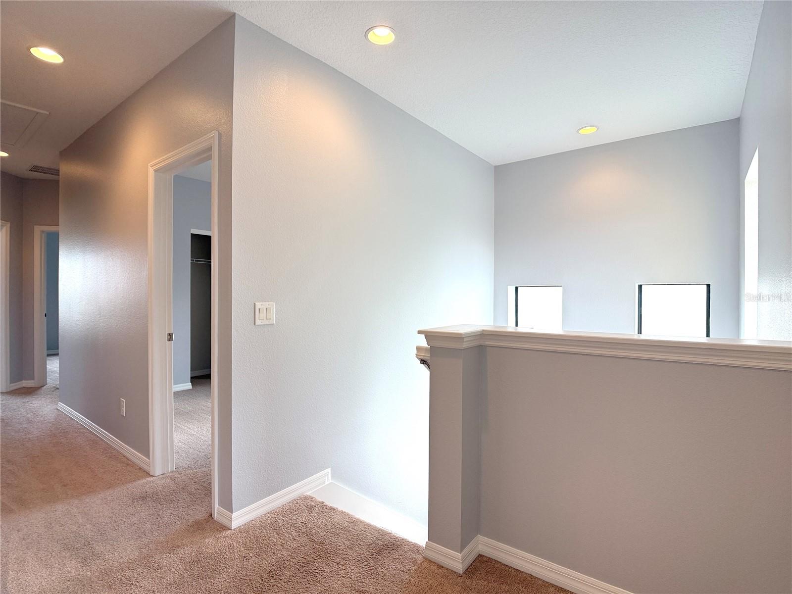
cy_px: 297
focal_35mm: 24
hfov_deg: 71.6
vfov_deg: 56.8
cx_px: 396
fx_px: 549
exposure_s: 1/228
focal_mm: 6.76
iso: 125
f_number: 1.78
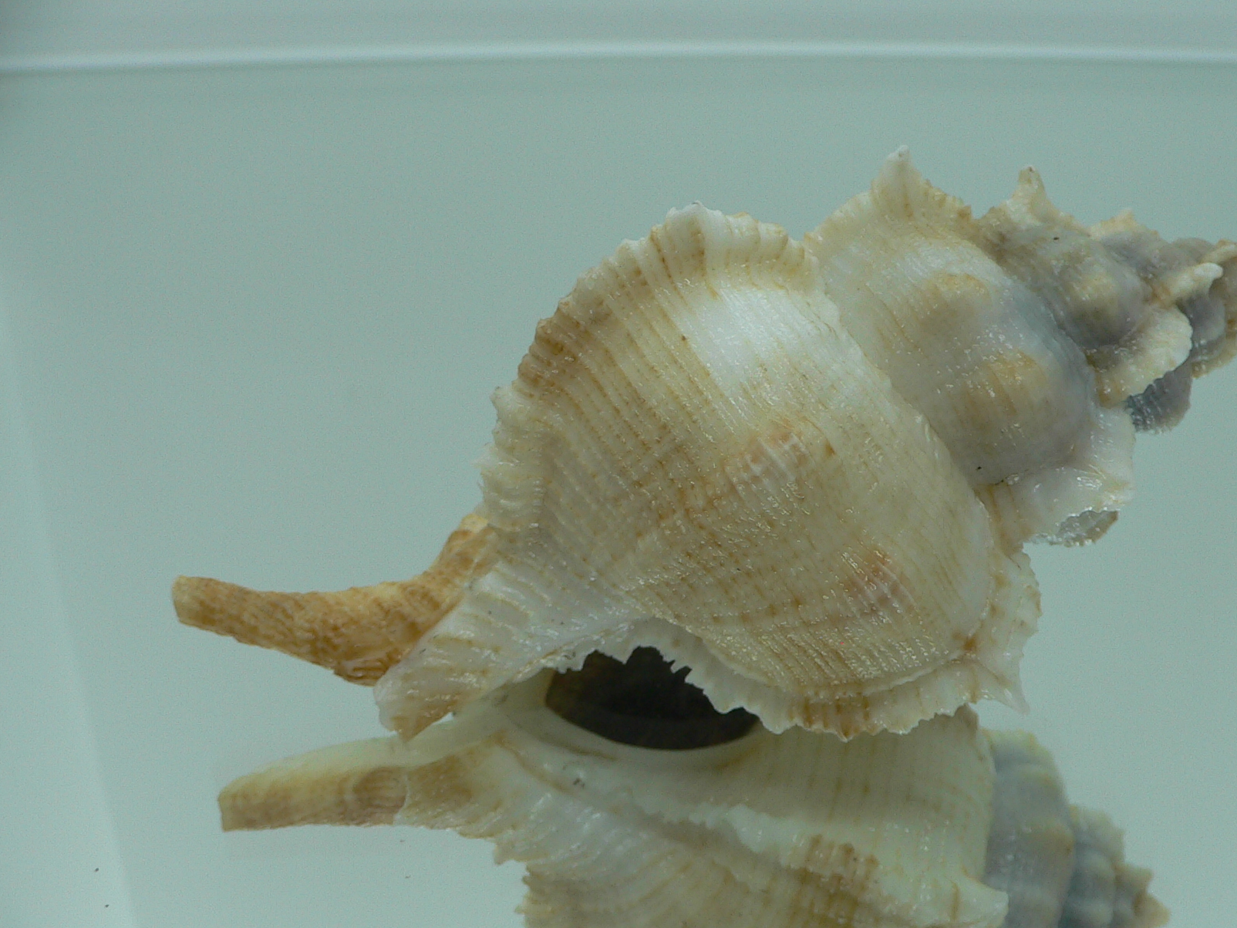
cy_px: 528
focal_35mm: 44
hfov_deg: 42.7
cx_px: 755
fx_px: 1572
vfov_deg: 32.8
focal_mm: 4.6
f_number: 2.8
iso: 80
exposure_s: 1/60
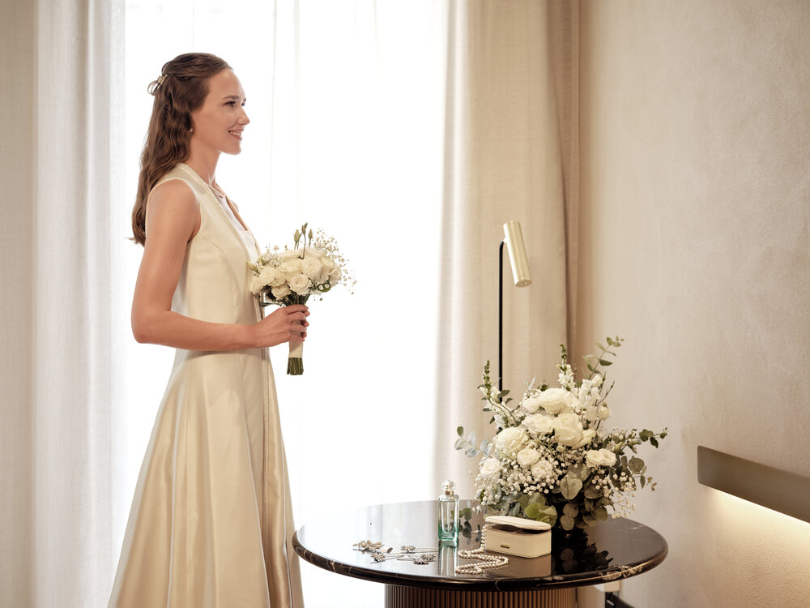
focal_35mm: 50
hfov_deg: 38.2
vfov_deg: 29.1
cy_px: 304
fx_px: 1170
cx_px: 405
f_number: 4
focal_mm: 63
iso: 640
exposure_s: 1/100
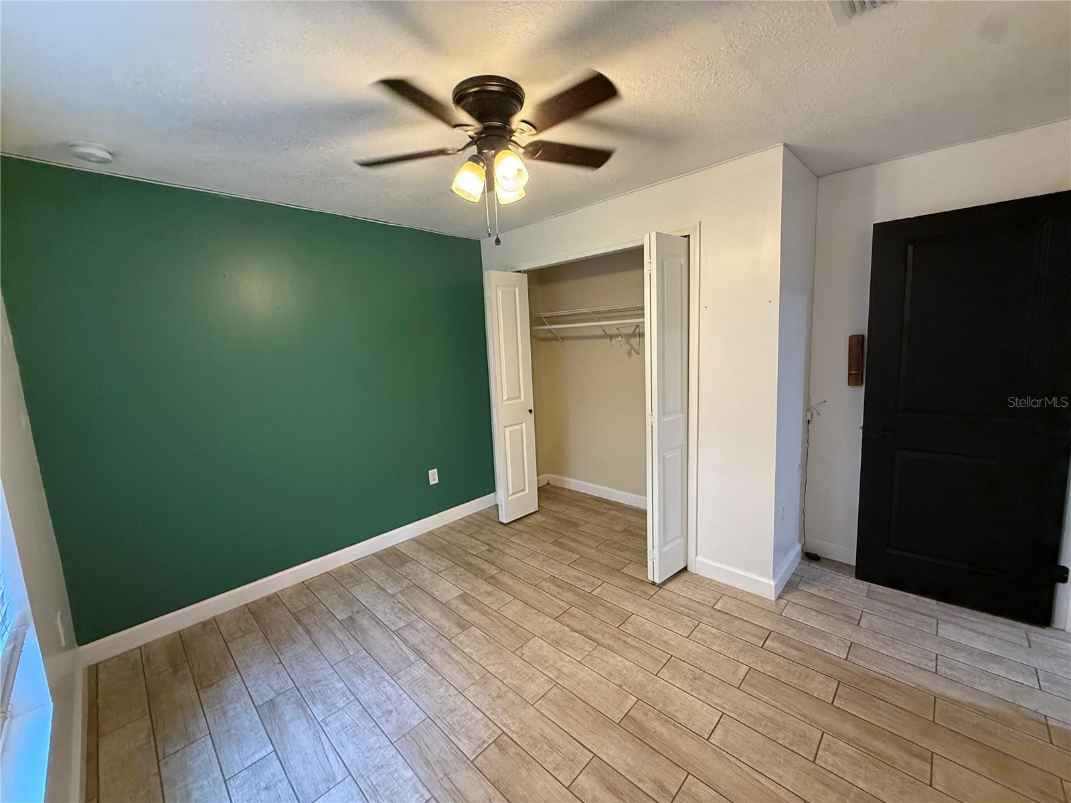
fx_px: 433
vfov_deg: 85.7
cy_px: 402
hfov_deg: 102.1
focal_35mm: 14
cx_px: 536
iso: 320
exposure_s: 1/60
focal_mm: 2.22
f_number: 2.2
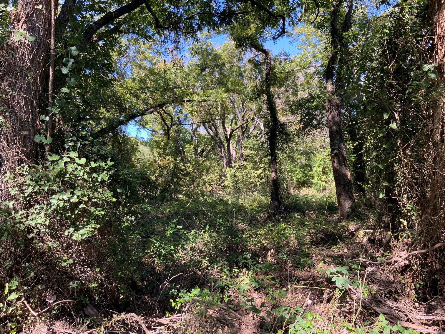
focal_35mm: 29
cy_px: 167
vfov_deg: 48.2
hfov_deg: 61.7
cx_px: 222
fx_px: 373
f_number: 1.8
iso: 16
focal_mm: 3
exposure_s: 1/139
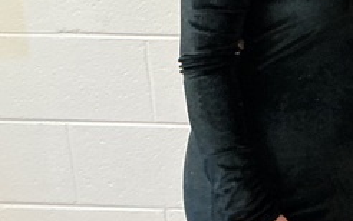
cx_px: 712
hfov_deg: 13.8
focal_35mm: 128
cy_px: -40
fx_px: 1232
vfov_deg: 10.1
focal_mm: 3
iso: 200
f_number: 1.8
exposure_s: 1/50
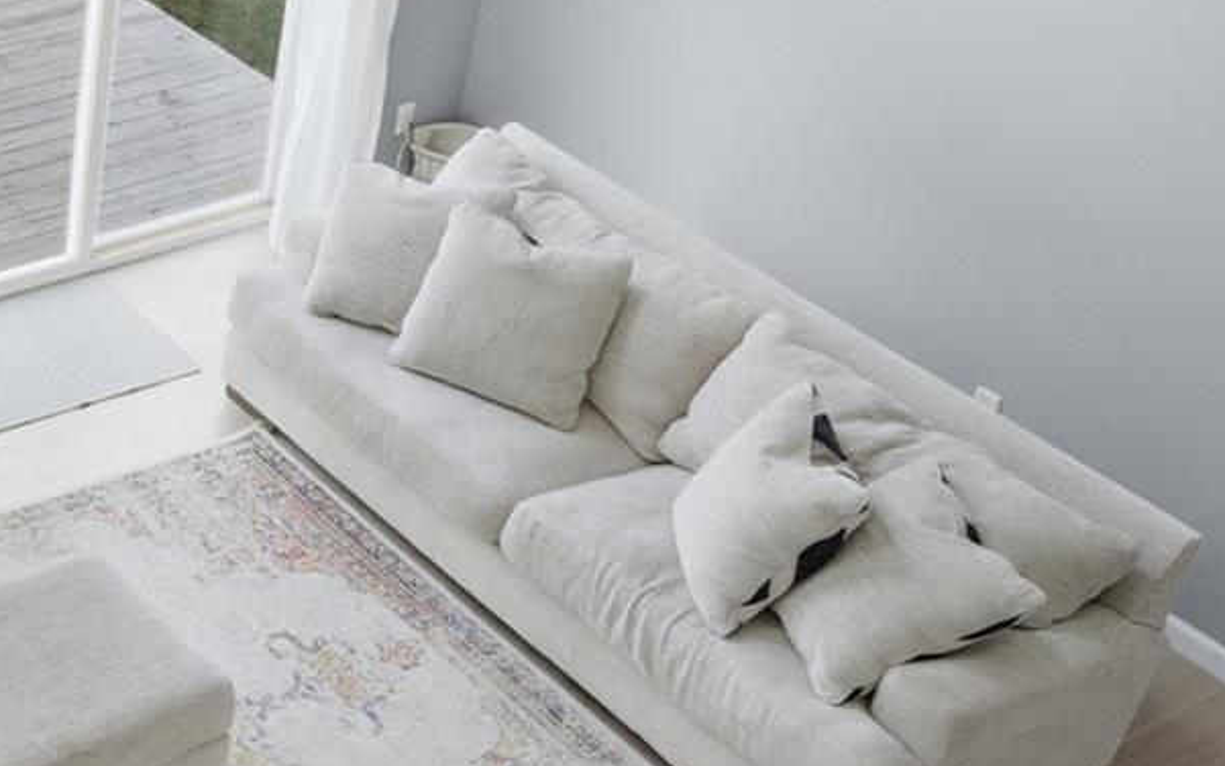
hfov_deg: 27.9
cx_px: -171
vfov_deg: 19.6
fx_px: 2204
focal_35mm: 66
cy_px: 193
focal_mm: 19
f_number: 8
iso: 1000
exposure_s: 1/8000
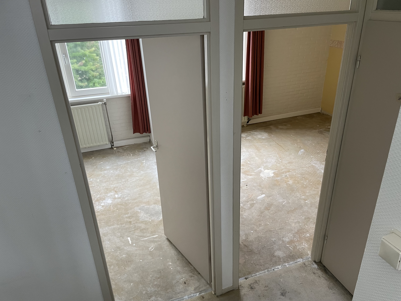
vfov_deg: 53.1
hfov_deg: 67.3
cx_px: 200
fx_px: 301
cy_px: 150
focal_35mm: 26
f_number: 1.6
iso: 125
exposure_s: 1/70
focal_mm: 4.2
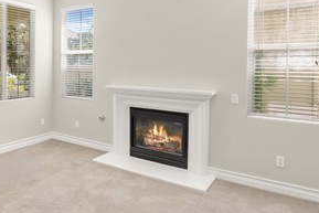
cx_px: 71
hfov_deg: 56.5
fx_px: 275
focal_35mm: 31
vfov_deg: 41.5
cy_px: 62
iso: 800
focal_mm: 14
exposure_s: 1/50
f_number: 8
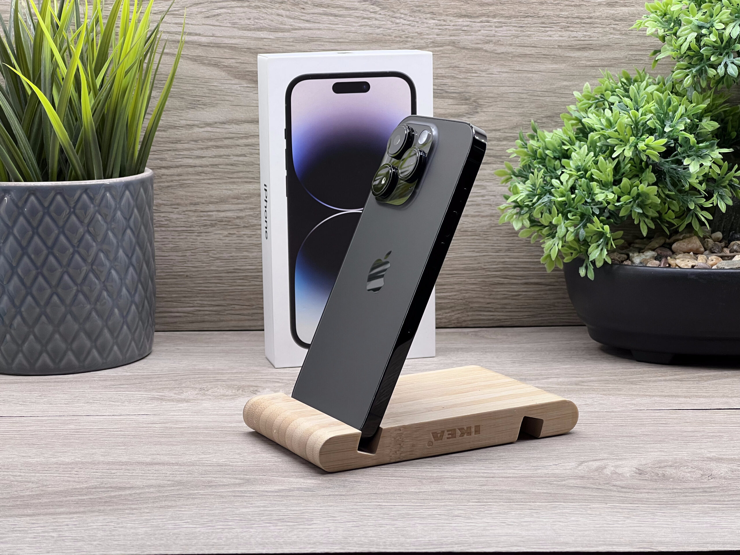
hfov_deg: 25.3
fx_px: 1646
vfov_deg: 19.1
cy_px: 278
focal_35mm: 77
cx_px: 370
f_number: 2.8
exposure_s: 1/100
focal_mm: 9
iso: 80
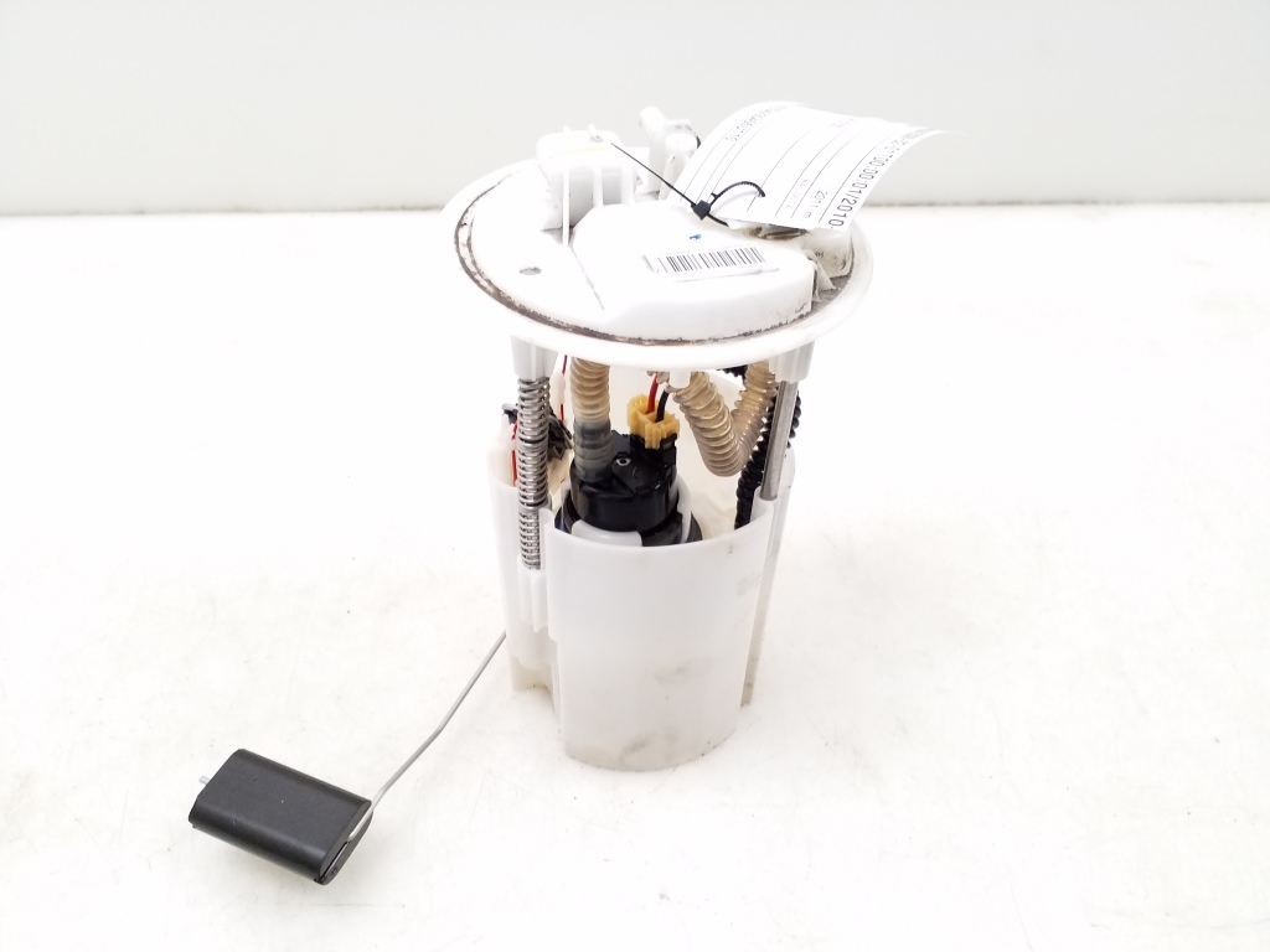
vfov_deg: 51.4
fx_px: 991
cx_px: 635
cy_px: 476
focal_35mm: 27
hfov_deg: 65.3
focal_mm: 3.6
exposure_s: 1/50
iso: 160
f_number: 1.9
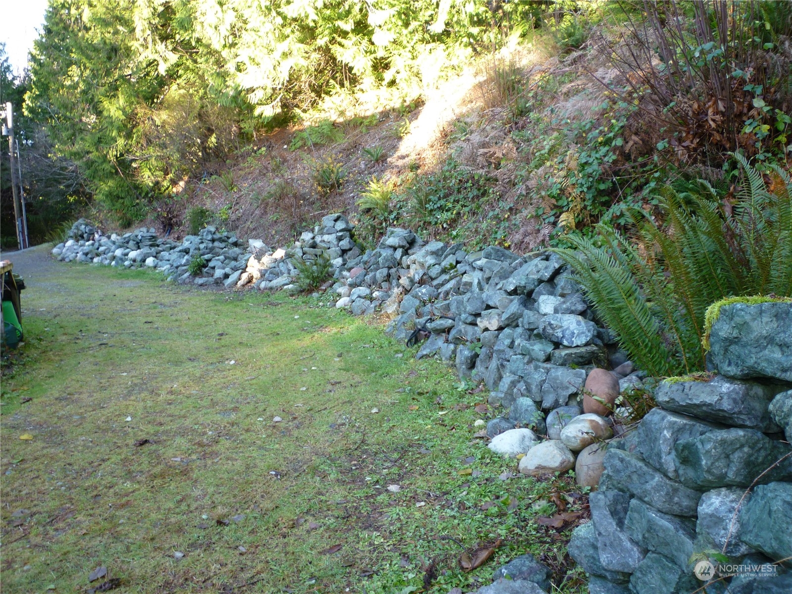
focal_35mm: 29
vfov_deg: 48.2
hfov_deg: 61.7
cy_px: 297
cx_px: 396
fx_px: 664
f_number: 3.3
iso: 100
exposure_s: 1/30
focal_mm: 5.2
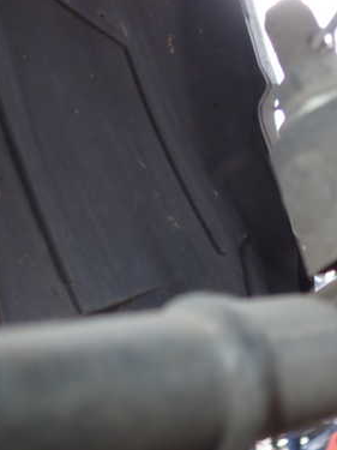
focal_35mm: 48
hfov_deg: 28.5
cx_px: 333
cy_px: 229
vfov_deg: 39.7
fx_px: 623
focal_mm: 5.4
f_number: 6.3
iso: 100
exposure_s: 1/30
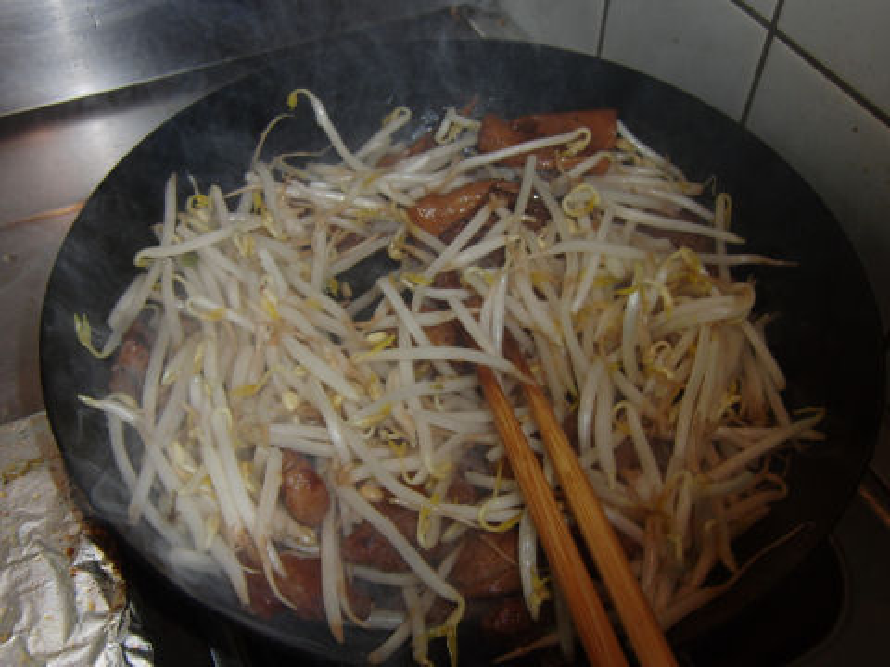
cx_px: 445
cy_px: 334
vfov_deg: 40.7
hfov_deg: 52.6
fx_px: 900
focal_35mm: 35
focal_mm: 6.1
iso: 100
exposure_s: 1/25
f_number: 3.6
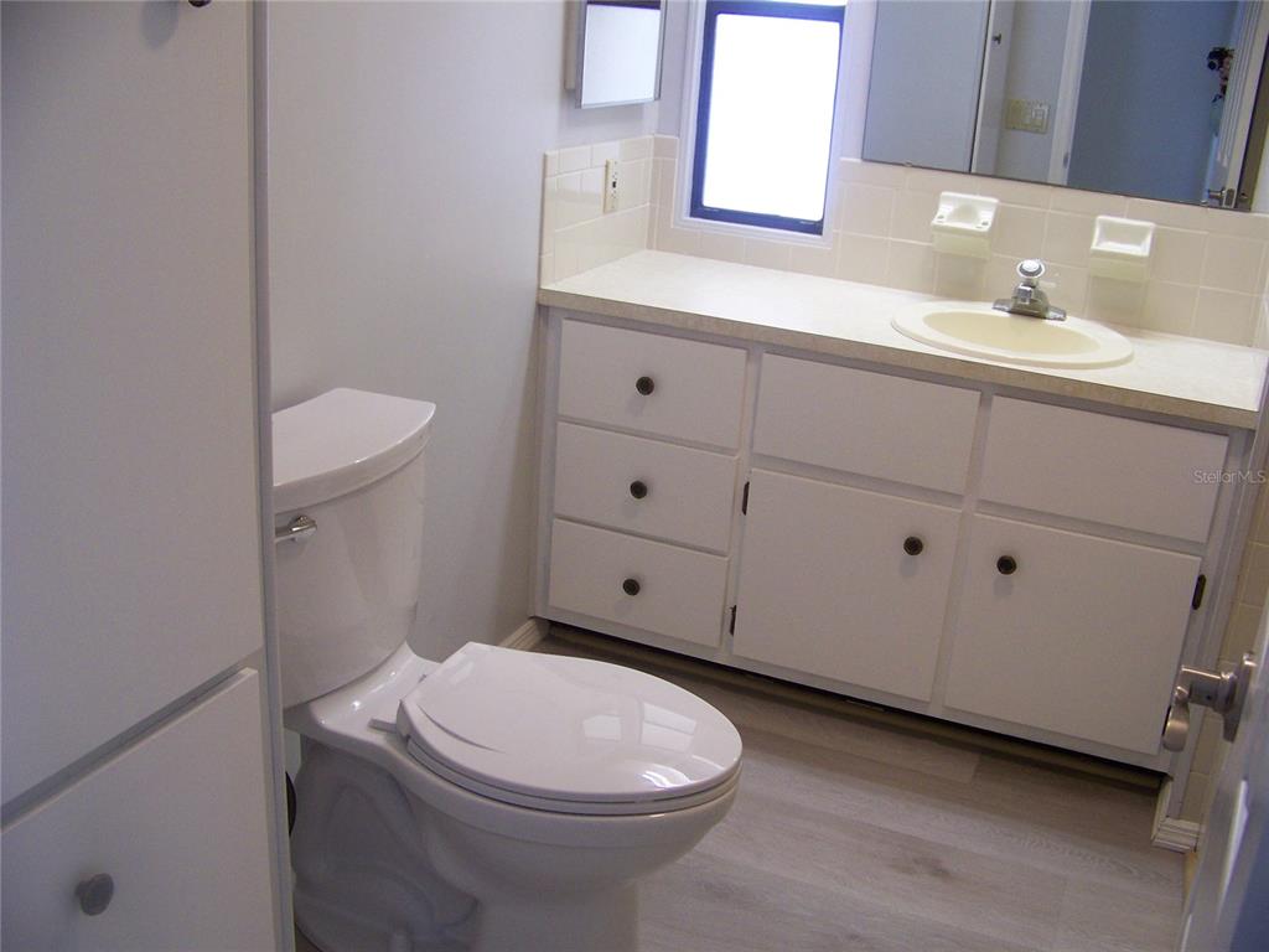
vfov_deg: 39.7
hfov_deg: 51.4
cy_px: 476
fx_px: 1320
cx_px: 634
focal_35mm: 36
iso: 160
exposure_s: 1/30
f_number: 2.8
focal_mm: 5.85
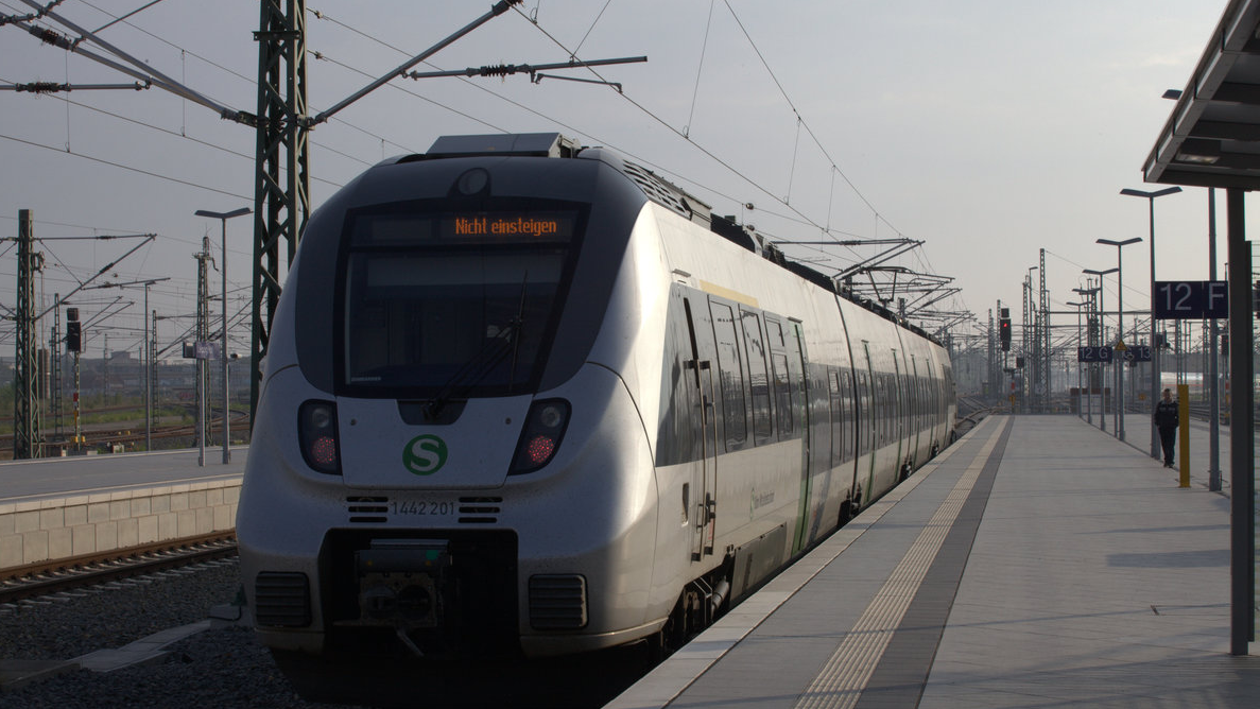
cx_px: 632
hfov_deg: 29.3
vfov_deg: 16.8
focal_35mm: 72
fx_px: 2406
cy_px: 396
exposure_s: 1/160
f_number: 25
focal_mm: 70
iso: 400
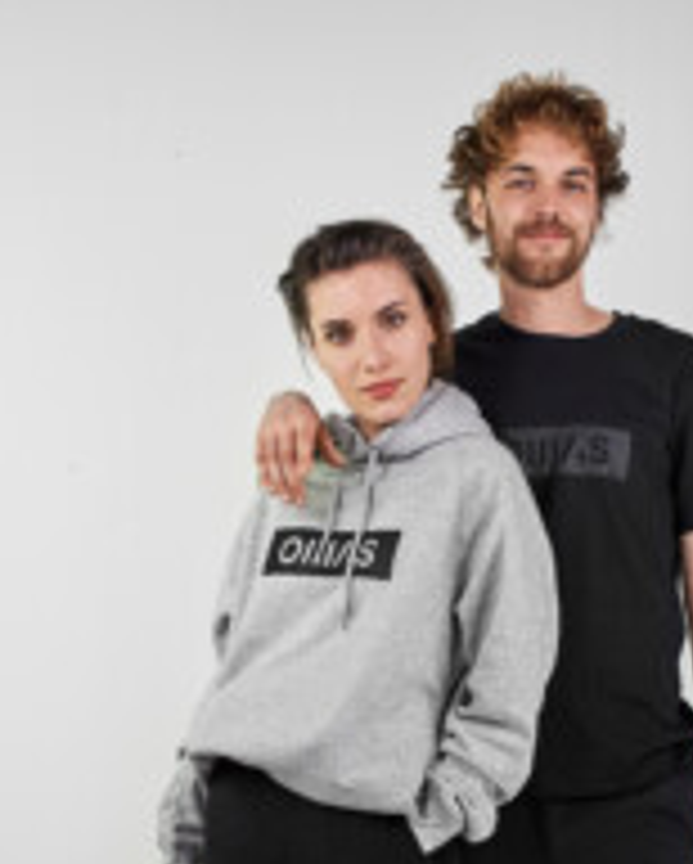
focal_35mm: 68
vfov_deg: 26.8
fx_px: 1741
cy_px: 806
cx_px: 412
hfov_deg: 22.5
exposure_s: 1/200
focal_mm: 35
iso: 500
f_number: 5.6
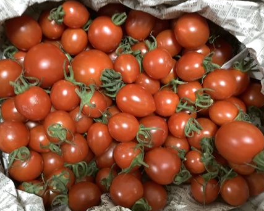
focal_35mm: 34
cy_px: 109
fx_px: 266
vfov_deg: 43.4
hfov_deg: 52.8
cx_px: 129
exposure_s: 1/33
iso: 320
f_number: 2.4
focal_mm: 3.3
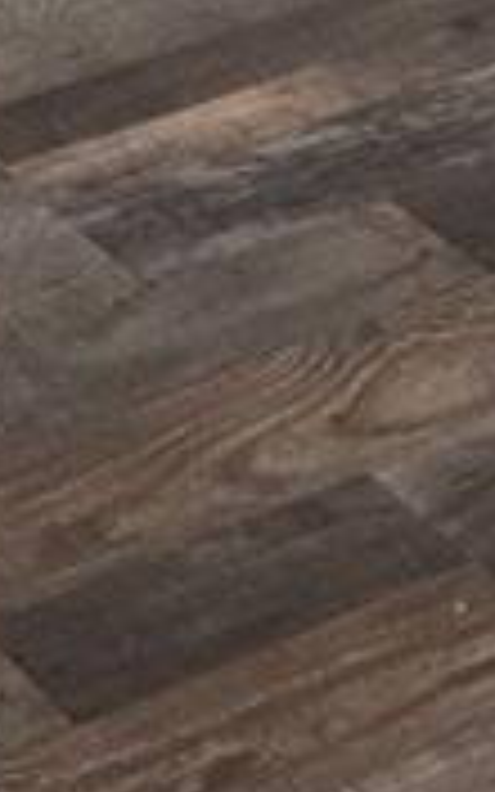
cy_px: -1130
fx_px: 3583
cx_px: -1066
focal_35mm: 166
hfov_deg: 7.0
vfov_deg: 10.7
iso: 100
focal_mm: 5.4
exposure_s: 1/120
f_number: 1.8
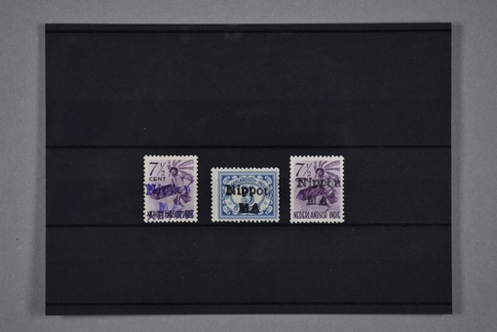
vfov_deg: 20.2
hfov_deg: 29.9
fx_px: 932
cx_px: 248
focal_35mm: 68
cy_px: 166
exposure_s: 1/80
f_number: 5
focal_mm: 45
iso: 100
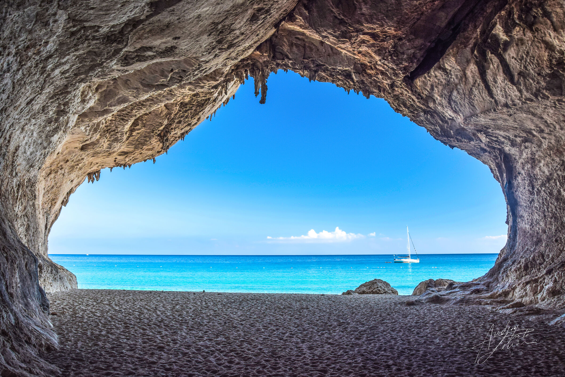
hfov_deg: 61.9
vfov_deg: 43.6
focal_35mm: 30
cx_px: 282
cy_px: 188
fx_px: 471
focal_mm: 20
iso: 400
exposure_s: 1/200
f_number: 7.1
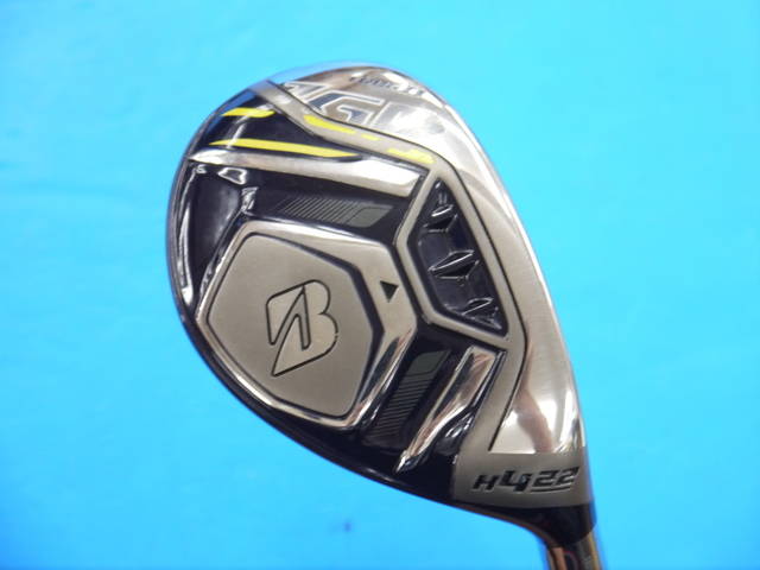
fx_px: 1844
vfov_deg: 17.6
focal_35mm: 84
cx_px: 380
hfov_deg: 23.3
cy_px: 285
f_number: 5.6
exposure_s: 1/60
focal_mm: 42
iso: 800
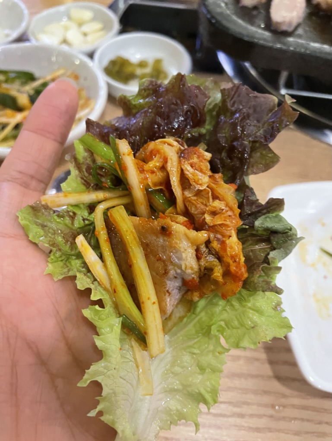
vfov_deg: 67.3
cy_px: 220
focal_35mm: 26
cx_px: 166
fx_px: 332
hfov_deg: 53.1
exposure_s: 1/32
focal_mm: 4.2
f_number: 1.6
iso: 500
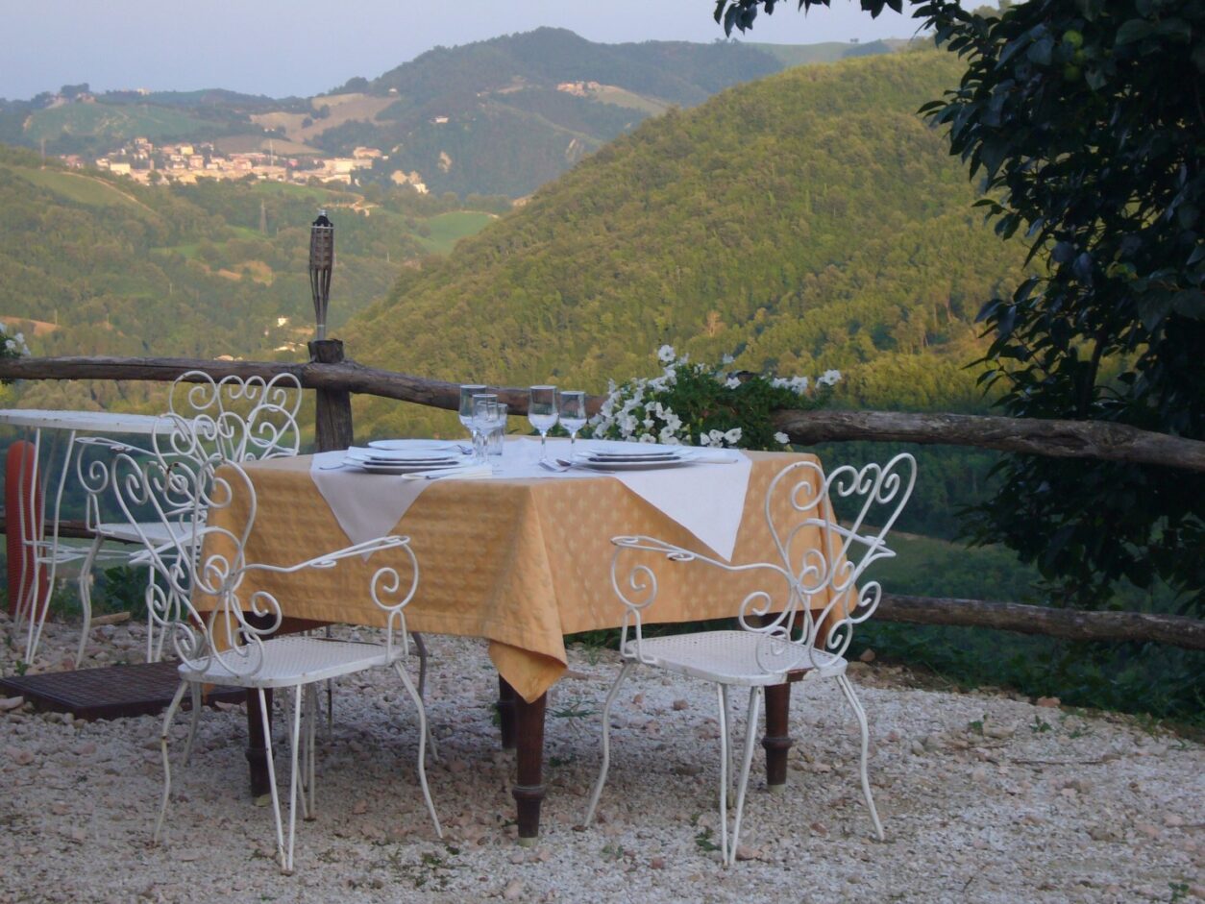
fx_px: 3551
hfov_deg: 19.3
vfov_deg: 14.5
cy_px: 452
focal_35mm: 102
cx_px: 602
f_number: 5.6
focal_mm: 16.8
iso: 100
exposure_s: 1/80
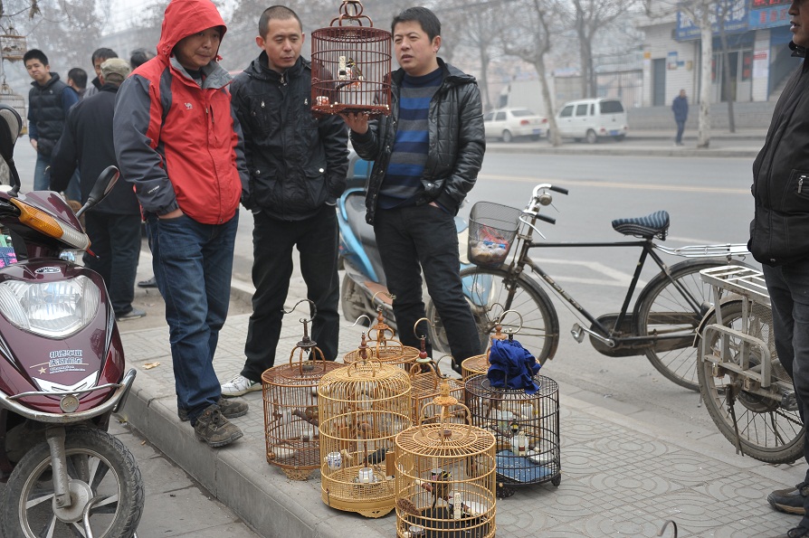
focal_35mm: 45
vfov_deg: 29.8
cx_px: 404
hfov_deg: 43.6
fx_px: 1011
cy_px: 269
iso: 200
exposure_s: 1/160
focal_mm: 45
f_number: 4.2
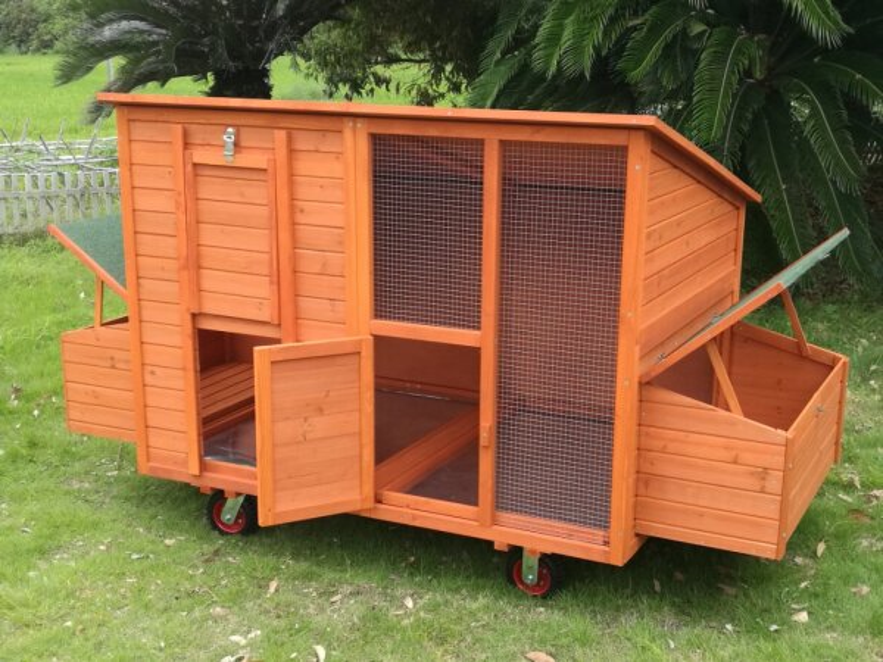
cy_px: 331
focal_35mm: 49
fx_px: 1250
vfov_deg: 29.7
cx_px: 442
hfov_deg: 38.9
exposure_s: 1/235
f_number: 2
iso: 50
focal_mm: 4.04
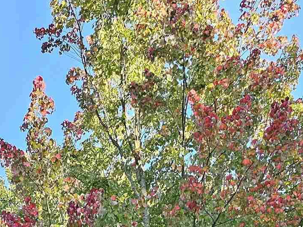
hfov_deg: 19.8
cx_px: 118
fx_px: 866
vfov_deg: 13.3
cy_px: 424
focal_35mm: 99
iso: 10
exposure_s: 1/156
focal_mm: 6.3
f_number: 1.7
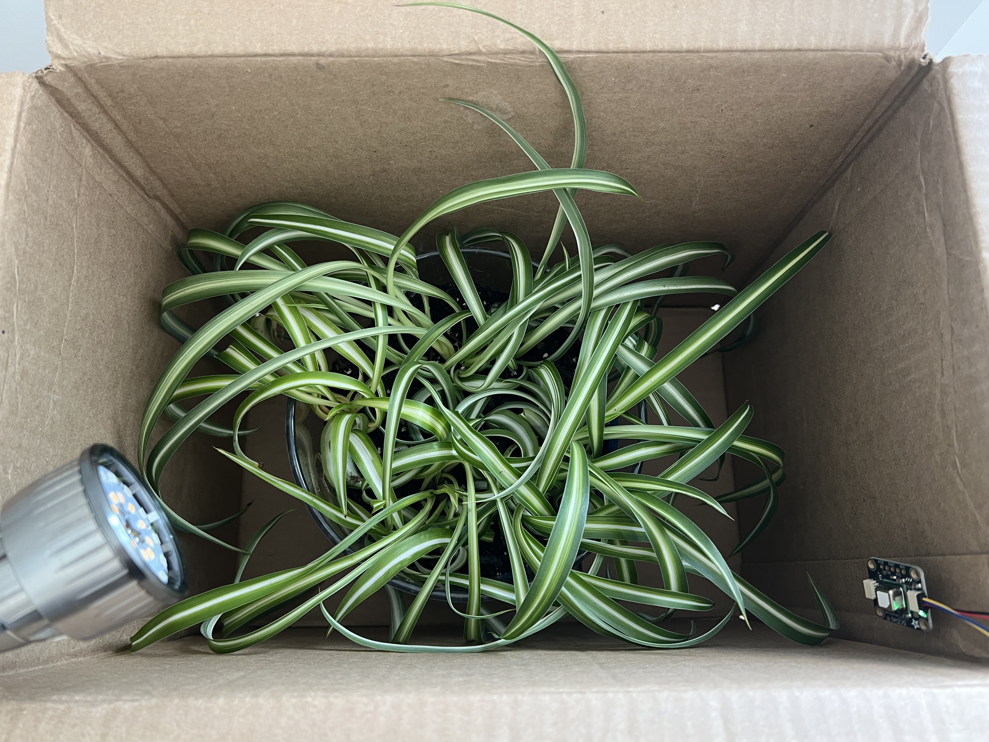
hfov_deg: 67.3
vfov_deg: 53.1
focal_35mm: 26
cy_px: 371
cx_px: 494
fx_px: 743
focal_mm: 5.7
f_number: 1.5
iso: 160
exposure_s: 1/60
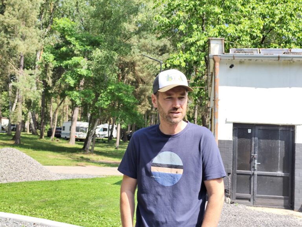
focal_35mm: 46
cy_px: 114
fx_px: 401
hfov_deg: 41.2
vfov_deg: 31.5
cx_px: 151
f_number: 1.65
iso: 50
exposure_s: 1/393
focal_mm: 6.19
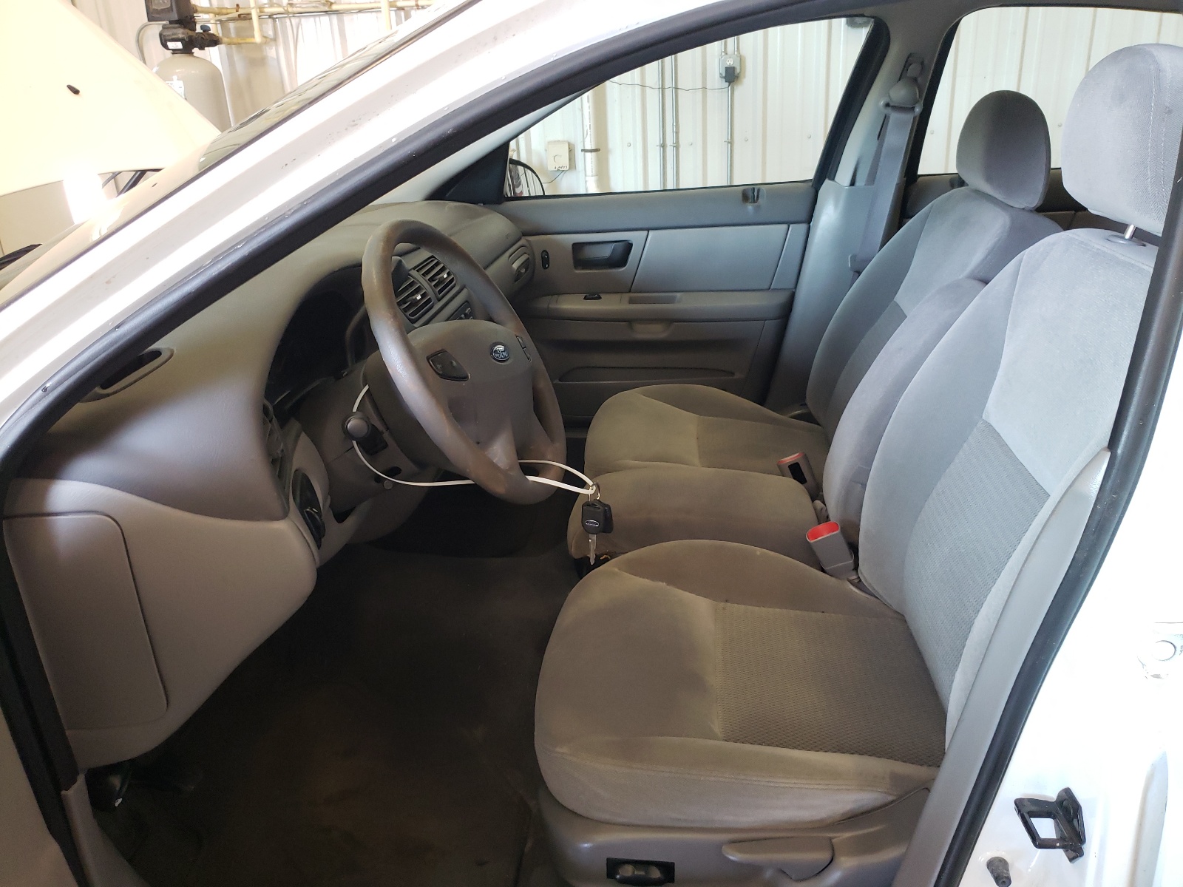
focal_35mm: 26
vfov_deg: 53.1
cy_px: 444
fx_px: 889
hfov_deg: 67.3
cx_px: 592
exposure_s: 1/60.2
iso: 225
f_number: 1.5
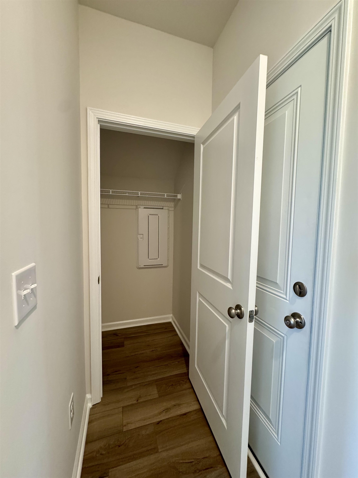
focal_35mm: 14
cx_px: 179
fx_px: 193
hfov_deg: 85.7
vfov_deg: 102.1
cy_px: 239
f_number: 2.2
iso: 320
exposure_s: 1/60
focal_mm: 2.22
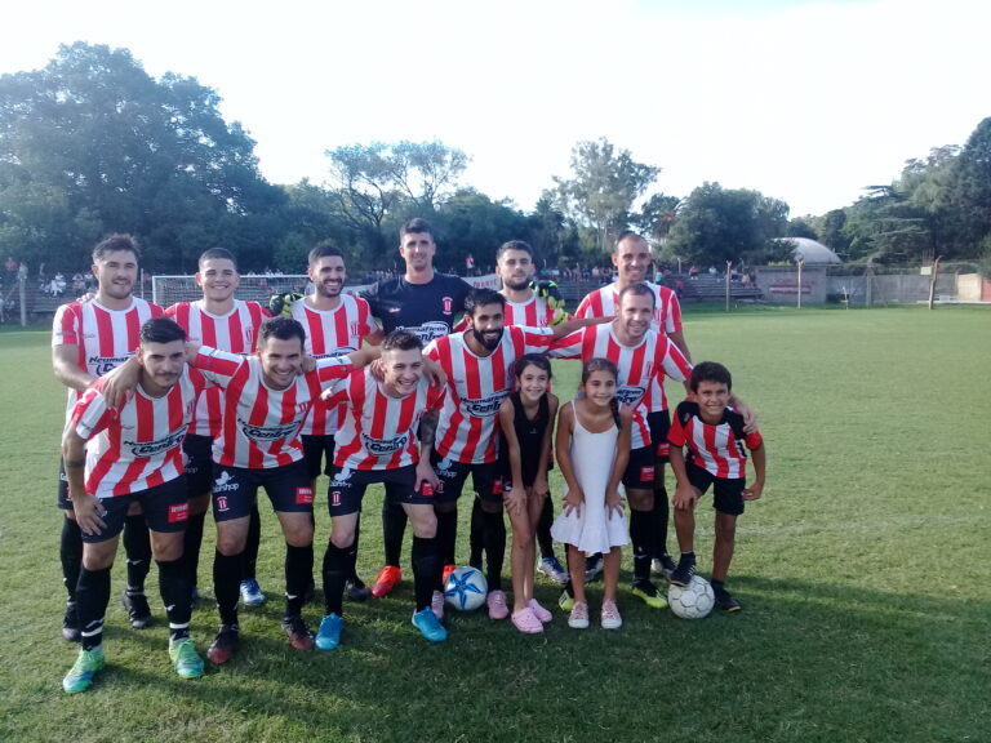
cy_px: 372
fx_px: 887
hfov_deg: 58.4
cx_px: 496
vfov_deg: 45.4
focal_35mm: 31
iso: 64
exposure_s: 1/381
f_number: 2.2
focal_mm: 3.3
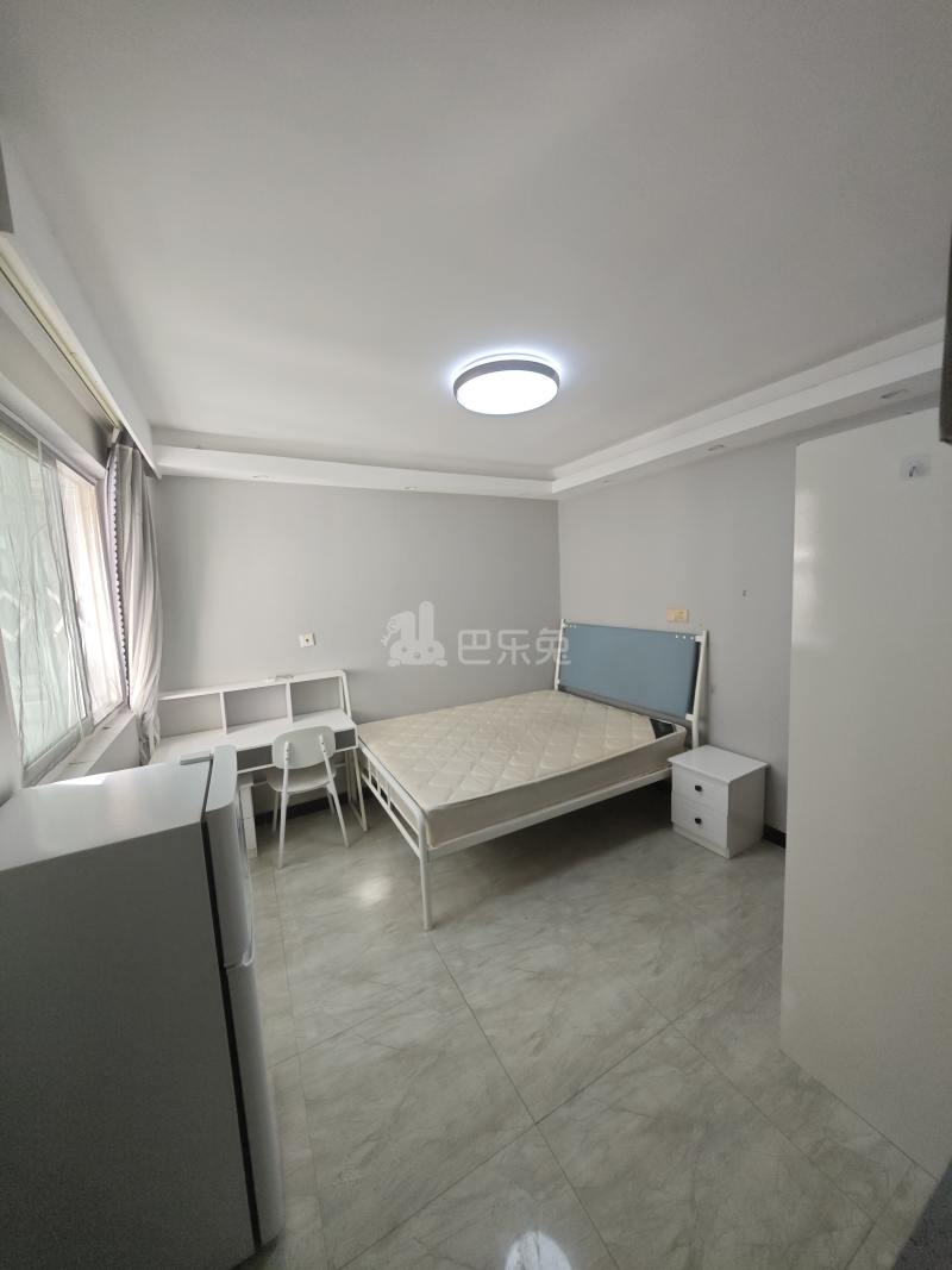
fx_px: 440
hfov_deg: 94.5
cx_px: 476
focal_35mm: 12
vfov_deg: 110.5
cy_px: 635
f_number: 1.8
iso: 50
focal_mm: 2.03
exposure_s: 1/72.9
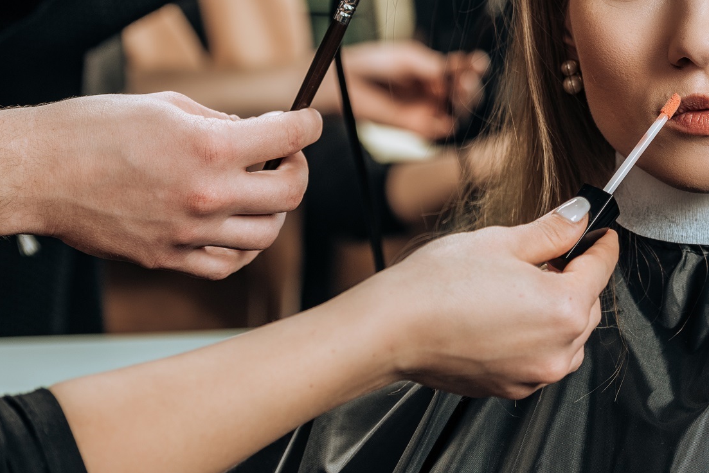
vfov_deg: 6.7
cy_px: -10
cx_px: 688
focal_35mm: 204
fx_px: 4018
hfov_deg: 10.0
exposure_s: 1/200
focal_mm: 90
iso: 100
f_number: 4.5
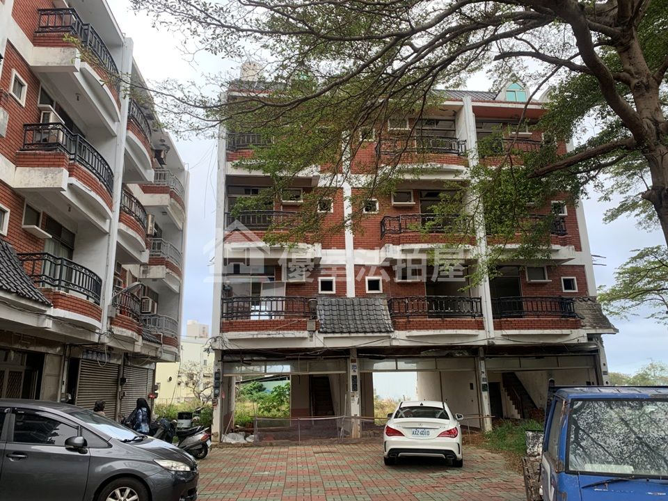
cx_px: 334
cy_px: 250
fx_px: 502
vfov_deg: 53.1
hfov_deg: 67.3
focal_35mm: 26
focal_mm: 4.25
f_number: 1.8
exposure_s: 1/121
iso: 40
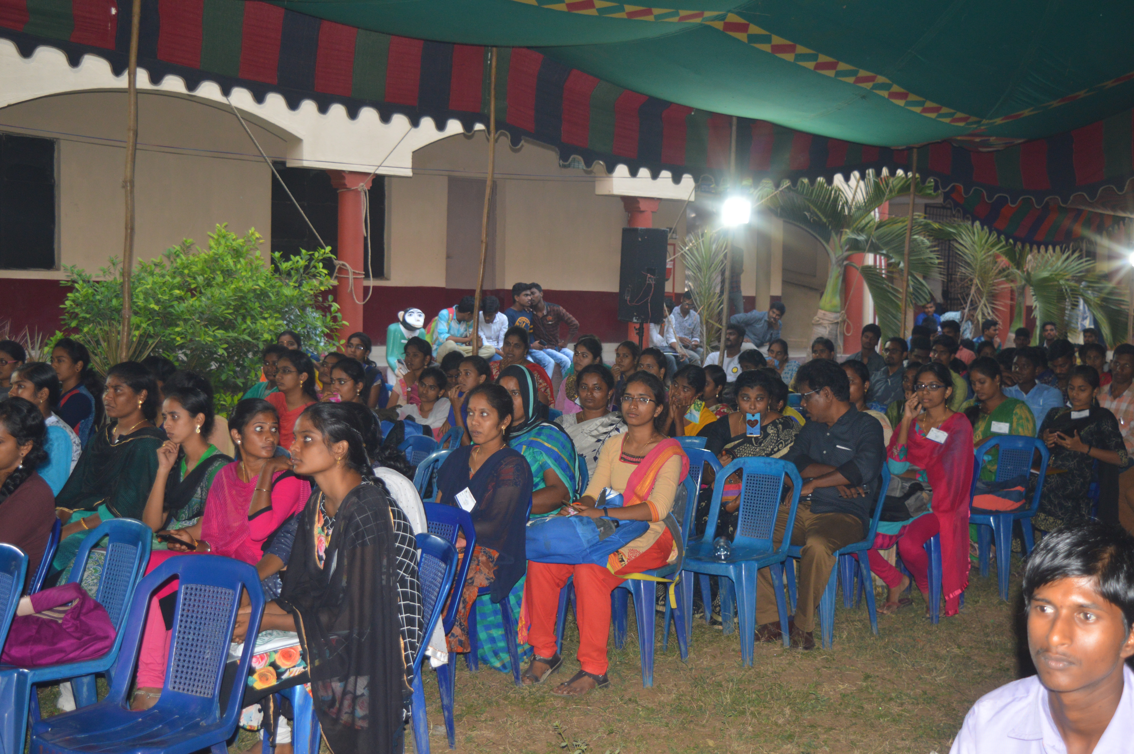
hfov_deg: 43.6
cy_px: 377
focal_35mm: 45
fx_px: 1416
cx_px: 567
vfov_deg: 29.8
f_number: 4.2
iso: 450
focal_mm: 30
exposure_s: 1/60
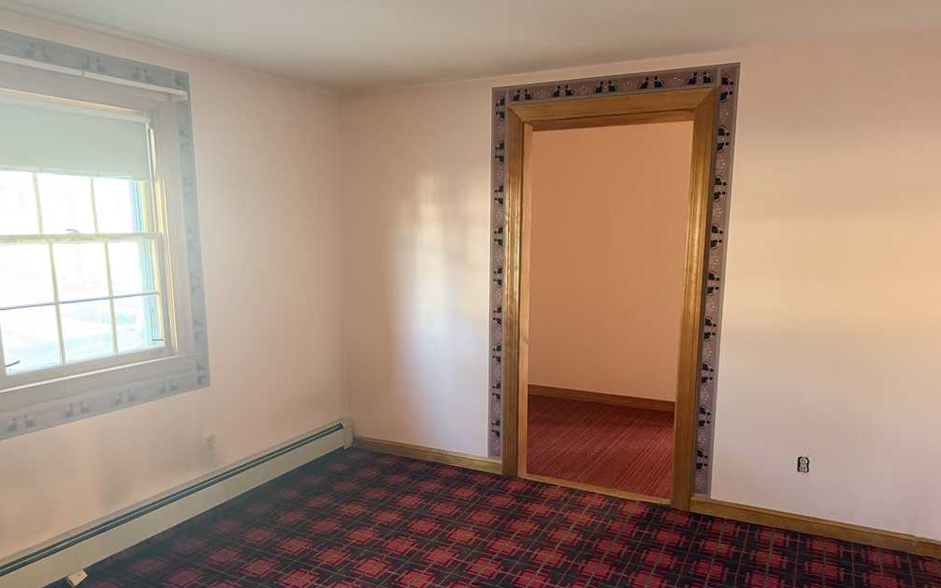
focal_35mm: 26
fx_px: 667
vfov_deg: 47.3
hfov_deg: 70.4
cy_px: 350
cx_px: 471
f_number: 1.78
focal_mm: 6.76
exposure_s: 1/40
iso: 800
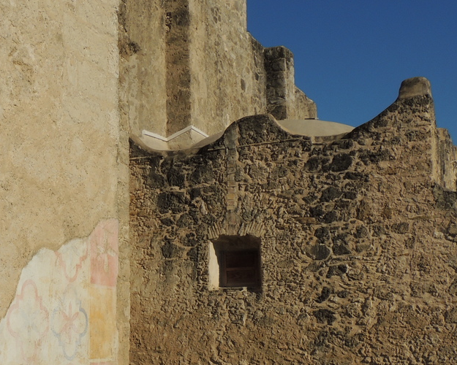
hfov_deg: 27.7
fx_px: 893
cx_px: 48
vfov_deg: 23.0
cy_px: 261
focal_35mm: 66
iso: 100
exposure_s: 1/1600
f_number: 5
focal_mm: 5.8
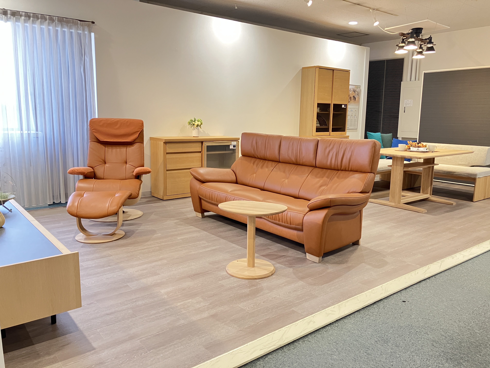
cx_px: 245
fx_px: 396
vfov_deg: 49.7
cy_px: 184
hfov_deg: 63.4
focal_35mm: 28
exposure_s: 1/50
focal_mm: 3.99
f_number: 1.8
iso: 320
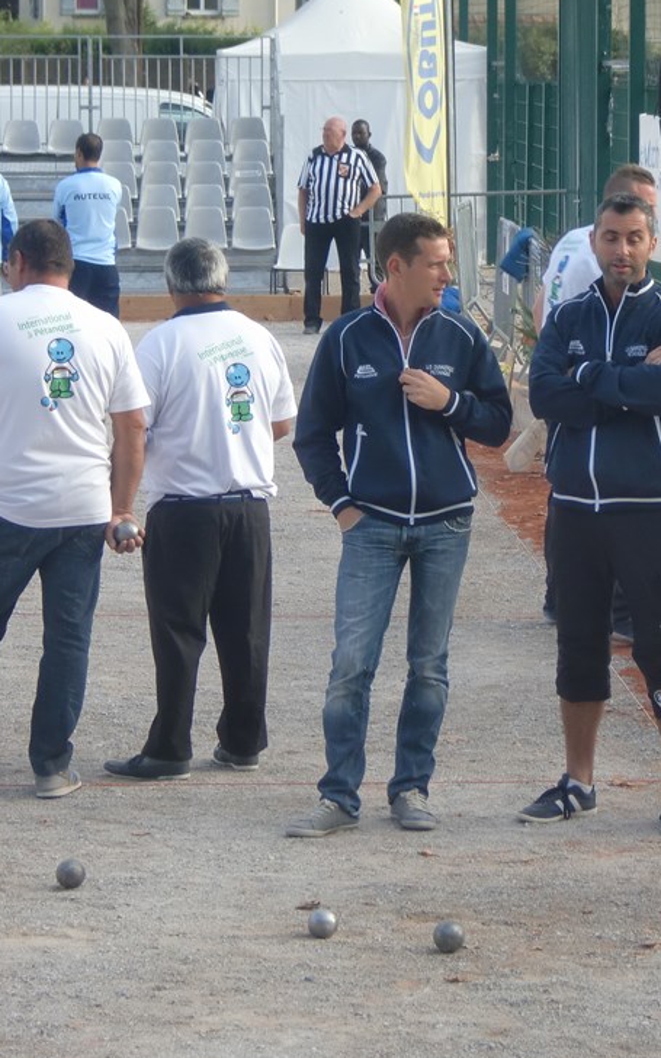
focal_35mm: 161
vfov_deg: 13.0
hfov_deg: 8.1
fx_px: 4641
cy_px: 516
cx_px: 523
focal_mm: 18.9
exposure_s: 1/100
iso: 80
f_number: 5.3
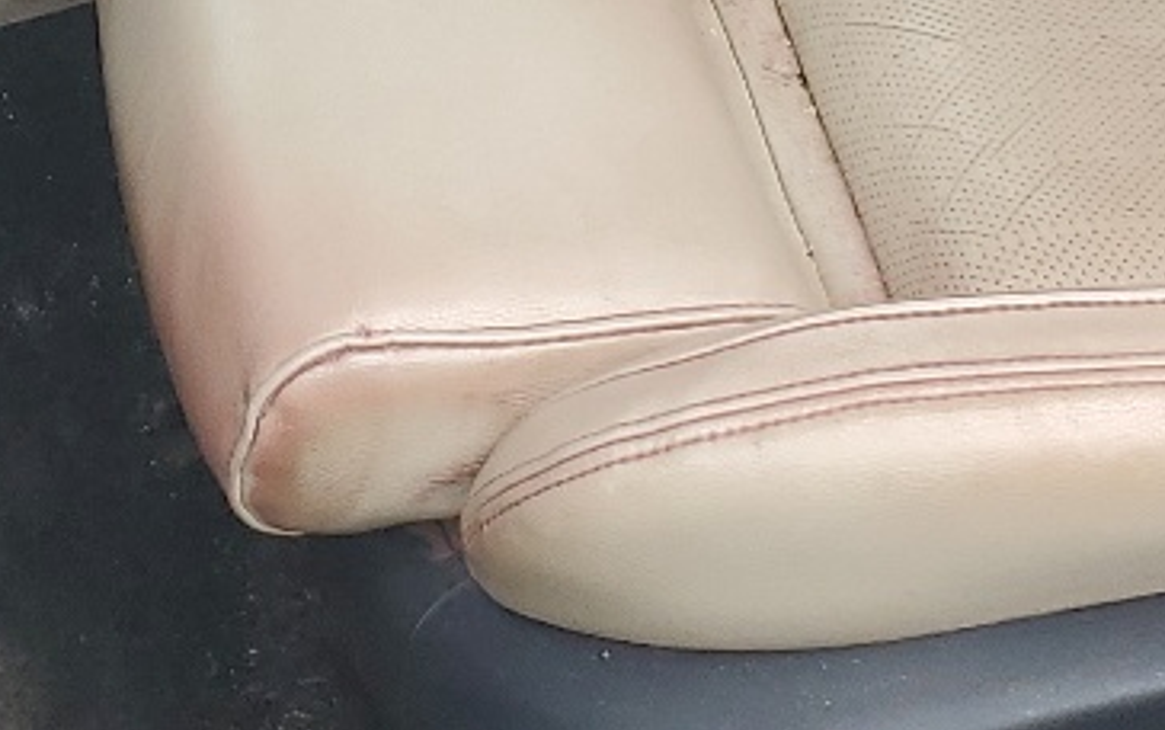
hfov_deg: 17.2
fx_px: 3844
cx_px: 365
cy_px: -1037
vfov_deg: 9.6
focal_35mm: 121
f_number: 1.5
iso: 50
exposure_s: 1/556
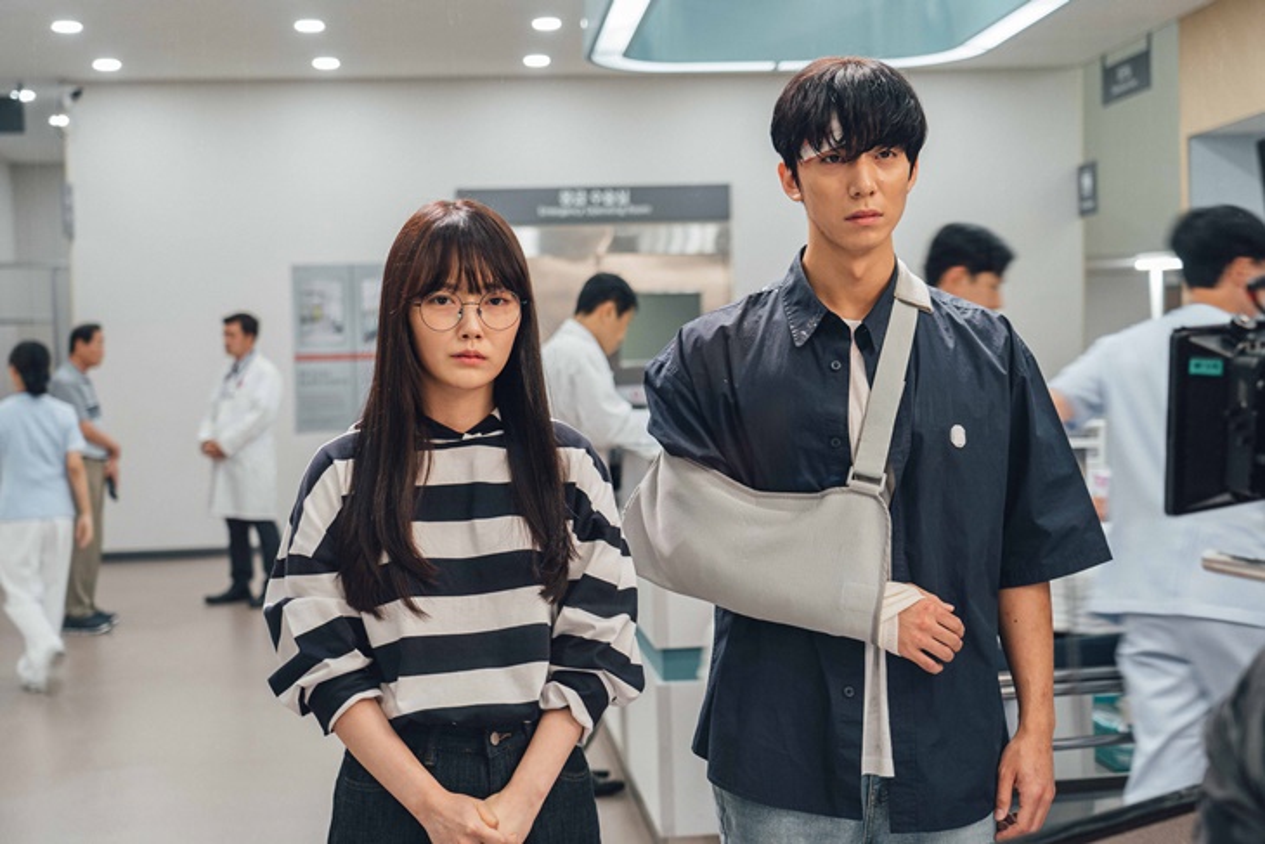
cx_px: 632
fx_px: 1863
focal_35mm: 53
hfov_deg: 37.5
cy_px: 422
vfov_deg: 25.5
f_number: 4
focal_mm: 53
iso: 800
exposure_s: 1/40
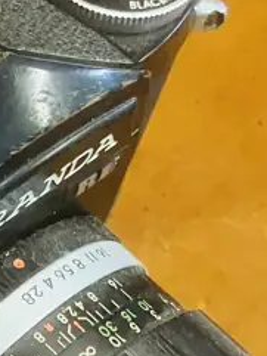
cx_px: -193
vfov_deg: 16.4
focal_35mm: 119
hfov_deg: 11.6
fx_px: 1223
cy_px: 304
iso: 250
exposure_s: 1/33
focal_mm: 3.99
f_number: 1.8
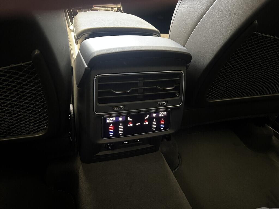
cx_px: 140
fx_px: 210
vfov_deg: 53.1
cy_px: 104
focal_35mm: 26
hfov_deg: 67.3
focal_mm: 5.7
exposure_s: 1/30
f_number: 1.5
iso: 640
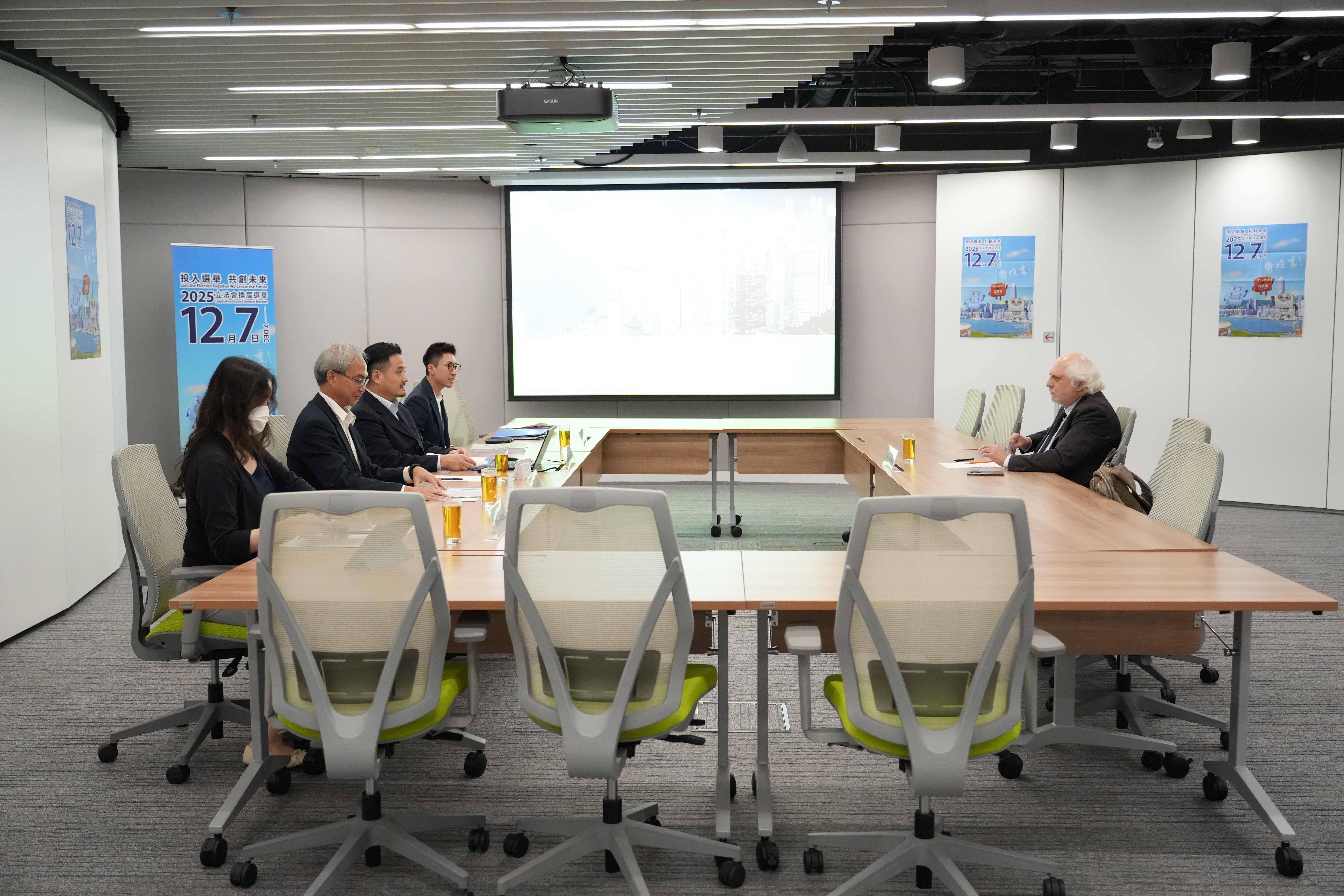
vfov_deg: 38.9
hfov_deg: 55.8
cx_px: 672
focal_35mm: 34
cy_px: 448
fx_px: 1269
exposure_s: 1/320
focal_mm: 34
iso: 8000
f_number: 4
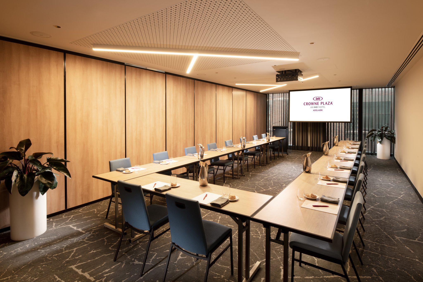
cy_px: 141
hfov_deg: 86.9
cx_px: 212
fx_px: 223
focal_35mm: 19
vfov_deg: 64.5
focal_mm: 19
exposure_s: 1/1.67
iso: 200
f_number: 13
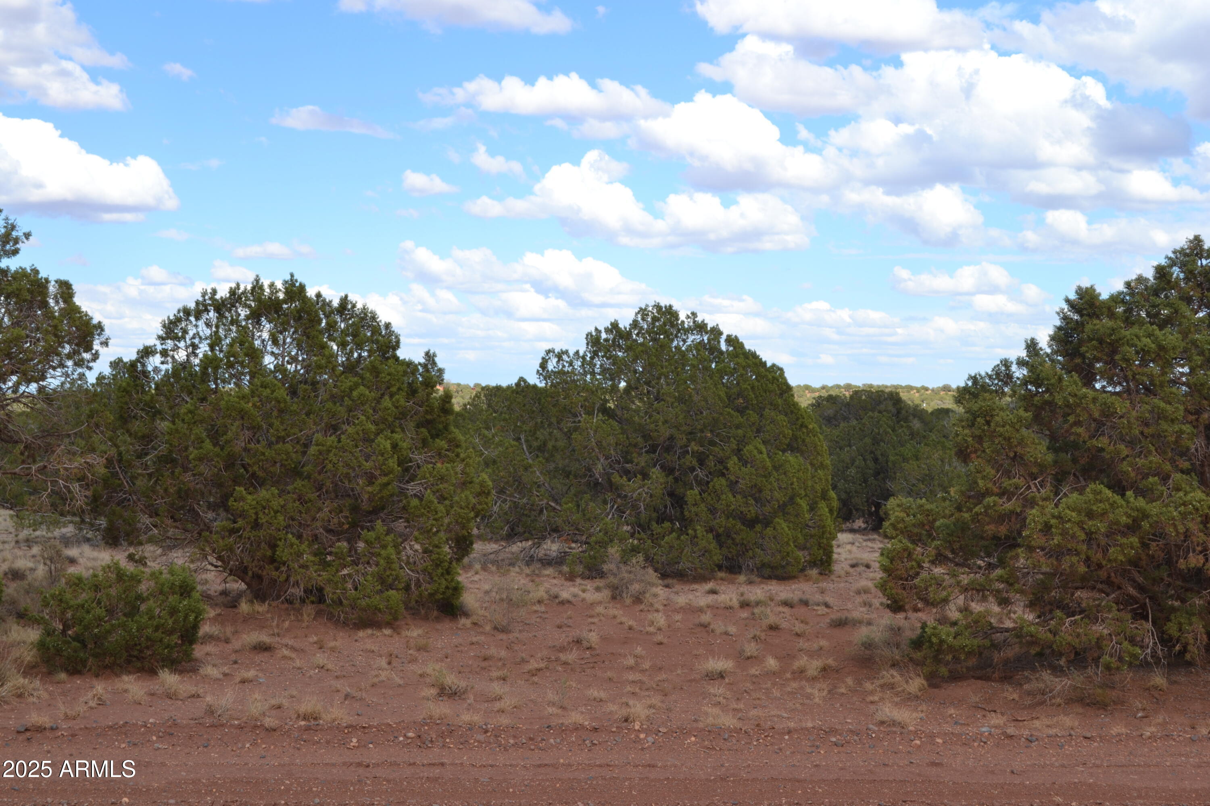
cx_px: 605
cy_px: 403
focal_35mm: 52
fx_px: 1764
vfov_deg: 25.8
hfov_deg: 37.9
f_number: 8
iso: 100
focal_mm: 35
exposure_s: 1/200
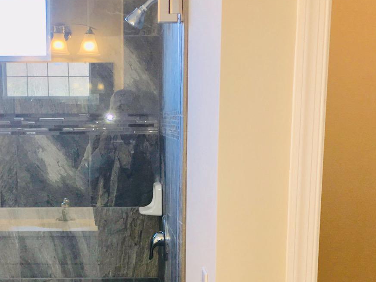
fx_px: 739
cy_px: 270
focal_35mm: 68
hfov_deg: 28.2
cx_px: 96
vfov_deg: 21.0
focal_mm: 4.15
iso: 25
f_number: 2.2
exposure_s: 1/30
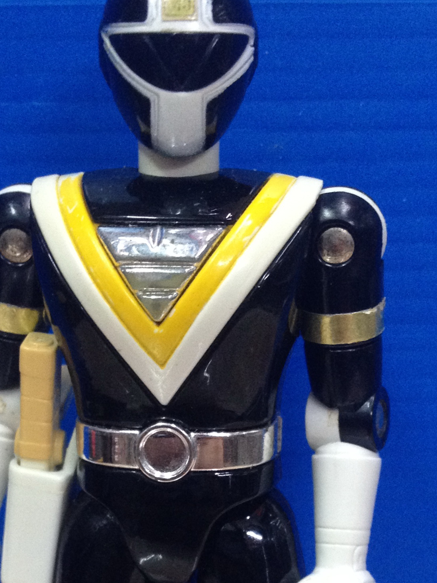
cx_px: 205
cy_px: 515
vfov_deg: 24.4
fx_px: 1313
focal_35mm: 78
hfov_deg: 18.9
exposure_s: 1/20
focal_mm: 4.28
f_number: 2.4
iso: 200
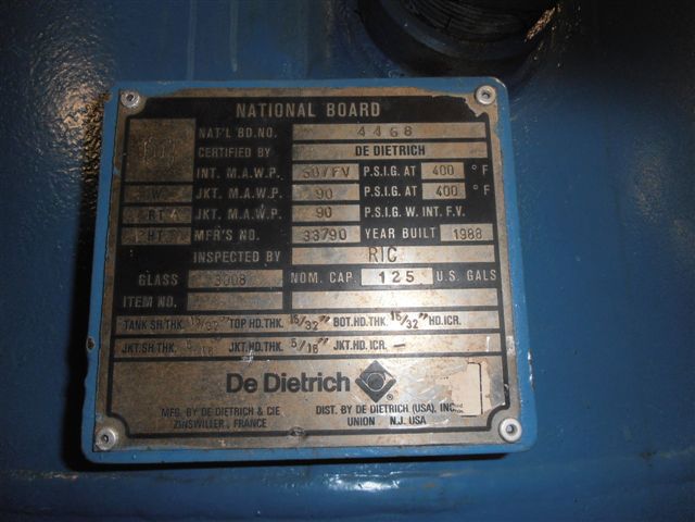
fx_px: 482
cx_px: 348
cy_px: 261
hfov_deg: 71.6
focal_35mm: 24
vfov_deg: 56.8
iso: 125
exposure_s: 1/30
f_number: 3
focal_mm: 4.2
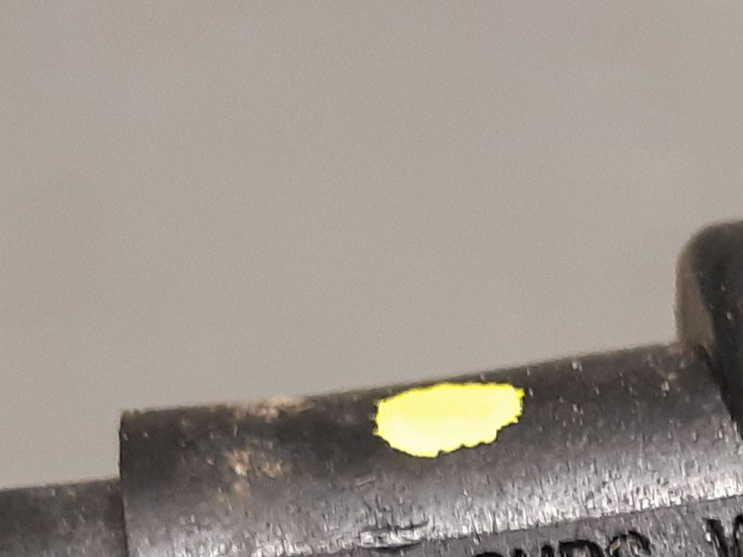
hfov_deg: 35.9
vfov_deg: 26.4
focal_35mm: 53
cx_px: 469
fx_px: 1138
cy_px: 522
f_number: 1.7
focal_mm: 3.93
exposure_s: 1/33
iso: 200
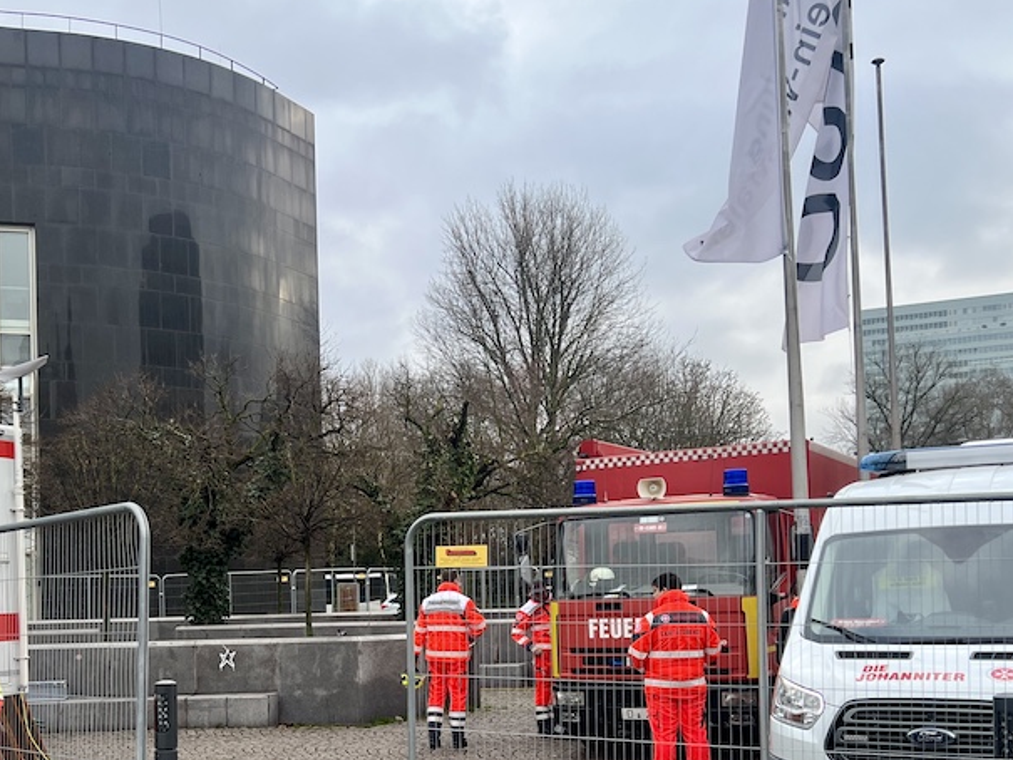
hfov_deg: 42.8
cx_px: 425
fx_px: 1288
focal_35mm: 44
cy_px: 571
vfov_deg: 32.3
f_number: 1.5
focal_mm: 5.7
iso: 50
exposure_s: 1/567
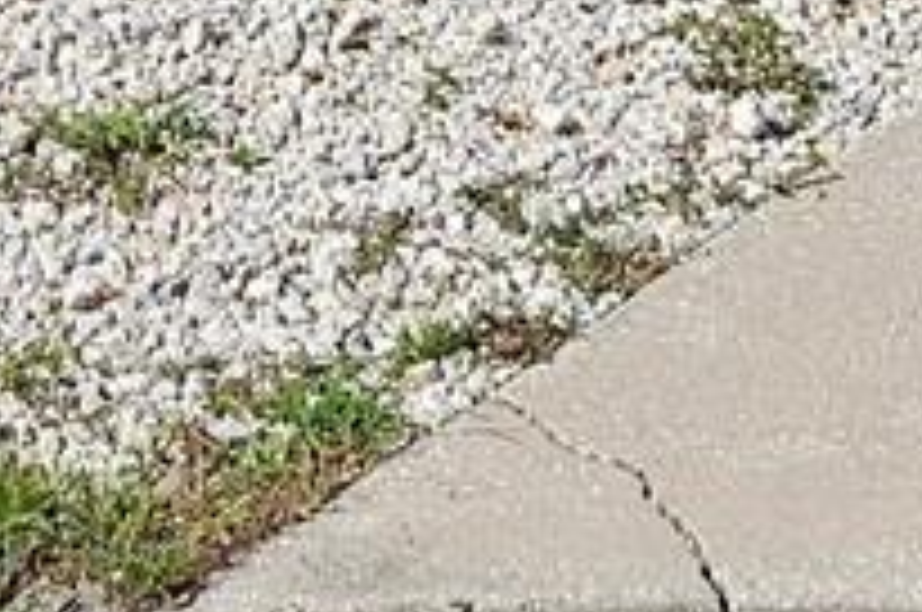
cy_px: -1818
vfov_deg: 6.1
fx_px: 4782
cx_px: 162
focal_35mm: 187
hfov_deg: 11.0
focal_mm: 5.4
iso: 25
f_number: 1.8
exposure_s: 1/2283
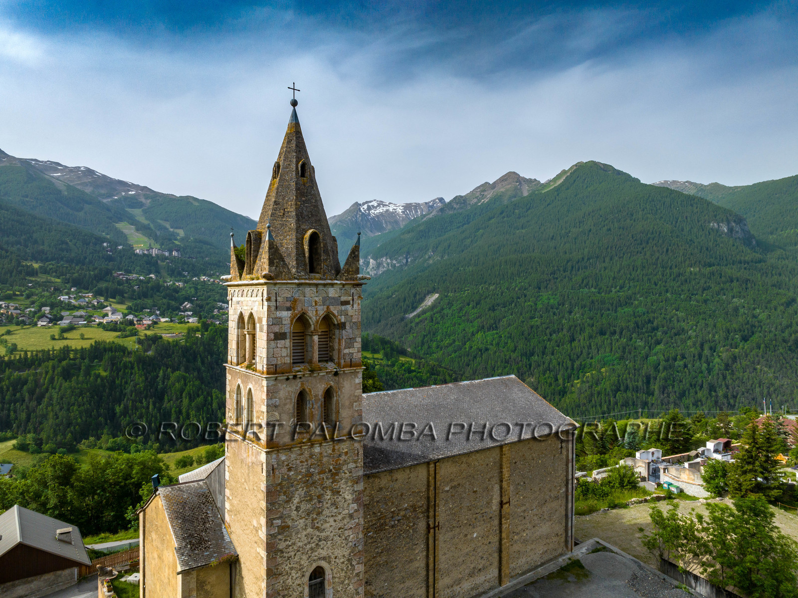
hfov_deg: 71.6
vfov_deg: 56.8
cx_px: 399
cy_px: 299
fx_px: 553
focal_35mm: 24
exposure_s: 1/120
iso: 100
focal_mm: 12.3
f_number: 11
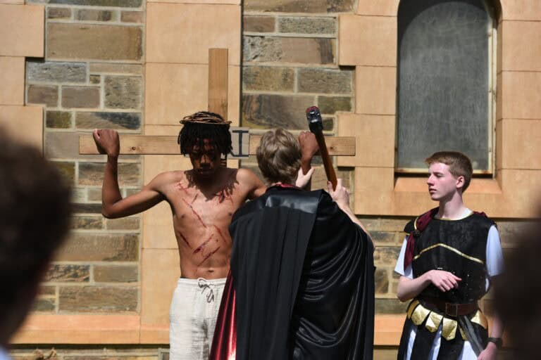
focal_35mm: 110
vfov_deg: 12.5
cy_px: 180
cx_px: 270
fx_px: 1653
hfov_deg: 18.6
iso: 200
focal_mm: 110
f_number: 4.5
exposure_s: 1/2000
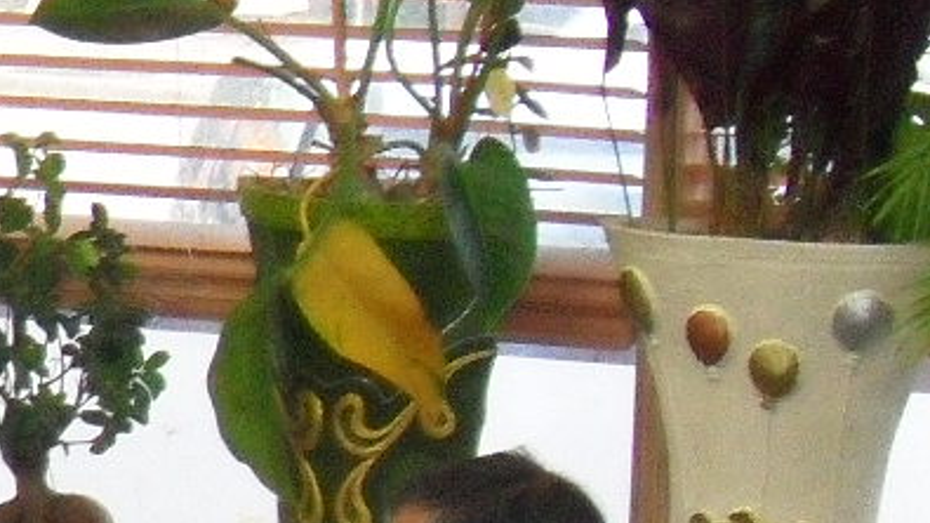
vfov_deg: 4.6
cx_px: -1403
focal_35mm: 260
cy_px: 940
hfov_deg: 7.7
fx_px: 6410
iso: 400
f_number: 3.8
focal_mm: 8.2
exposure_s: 1/45
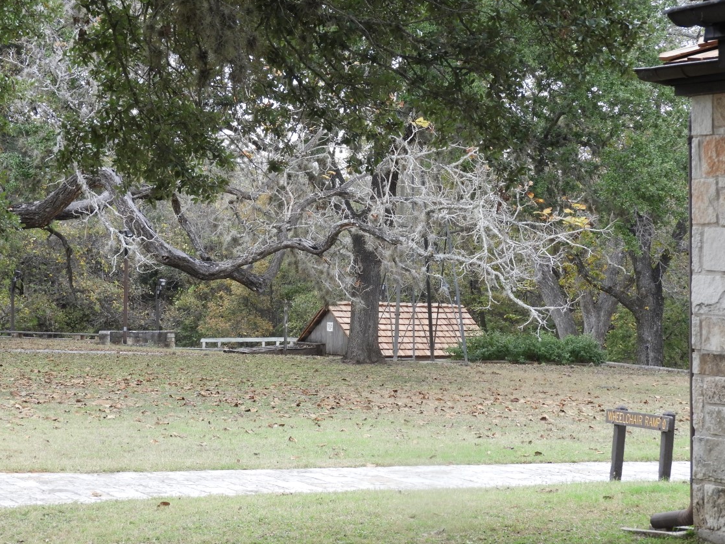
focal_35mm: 103
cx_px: 358
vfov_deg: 14.4
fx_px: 2158
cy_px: 199
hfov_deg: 19.1
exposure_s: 1/60
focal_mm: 14.3
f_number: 4.5
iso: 220
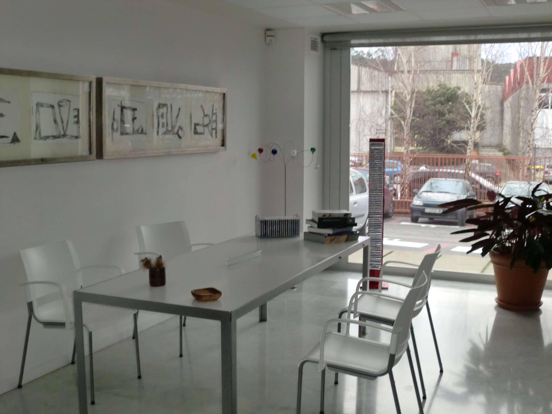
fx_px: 670
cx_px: 276
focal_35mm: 42
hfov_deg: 44.8
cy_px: 207
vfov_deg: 34.3
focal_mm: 7.7
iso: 320
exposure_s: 1/60
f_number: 3.4
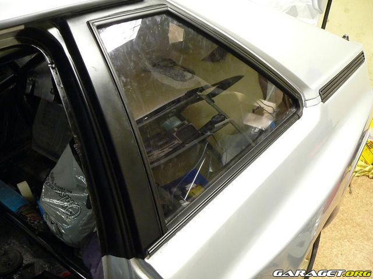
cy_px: 140
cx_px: 186
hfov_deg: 51.4
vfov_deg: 39.7
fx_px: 388
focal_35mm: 36
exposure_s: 1/6
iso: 200
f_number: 2.8
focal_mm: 6
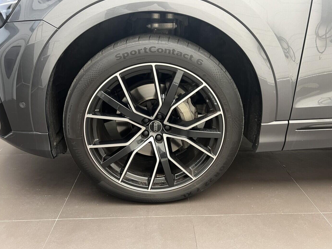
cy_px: 126
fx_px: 259
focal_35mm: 27
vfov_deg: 51.3
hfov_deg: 65.3
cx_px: 169
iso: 125
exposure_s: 1/50
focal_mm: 5.7
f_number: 1.5
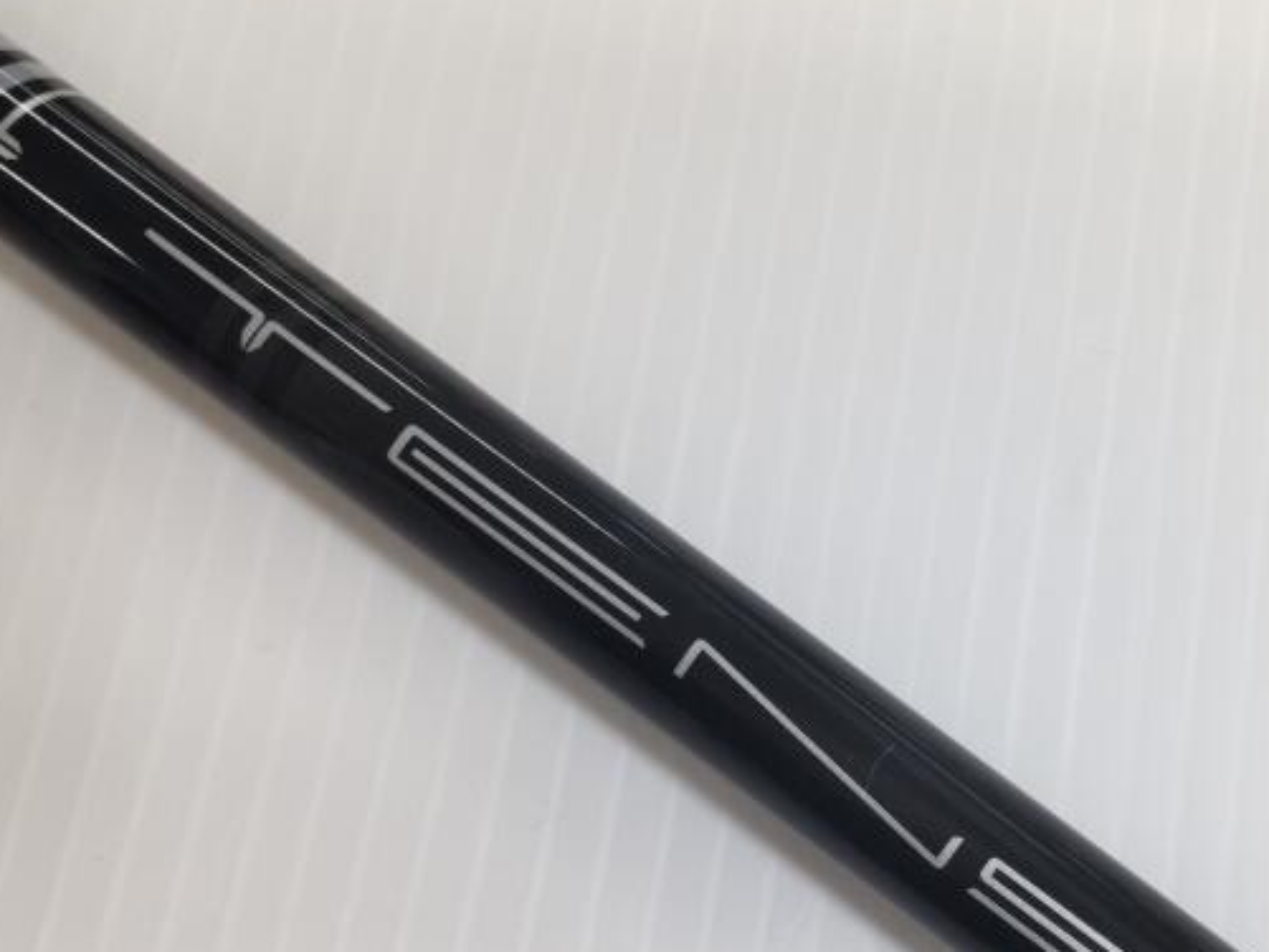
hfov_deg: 40.5
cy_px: 679
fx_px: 1687
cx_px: 894
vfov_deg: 31.1
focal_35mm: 46
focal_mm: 3.43
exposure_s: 1/50
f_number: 2
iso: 52
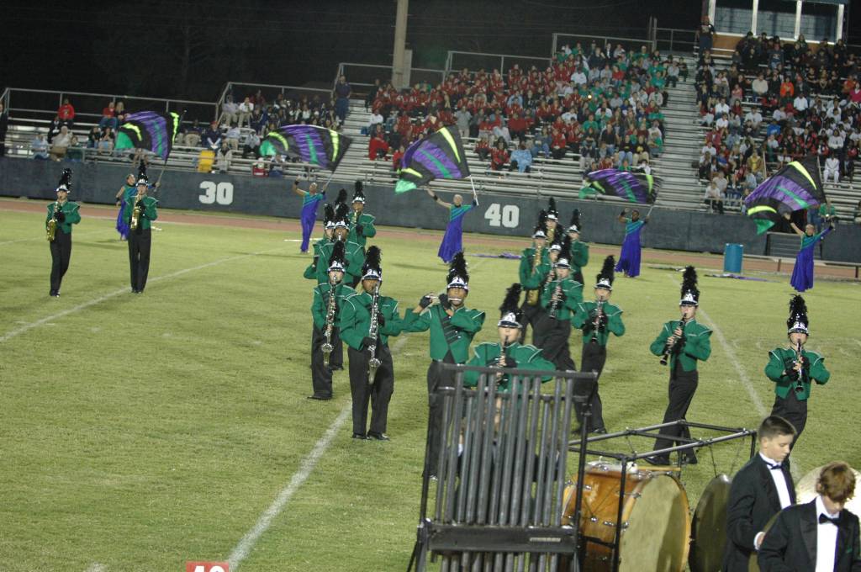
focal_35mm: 105
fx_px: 2508
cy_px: 286
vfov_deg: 13.0
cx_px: 430
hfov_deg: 19.5
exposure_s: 1/60
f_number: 2.8
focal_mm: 70
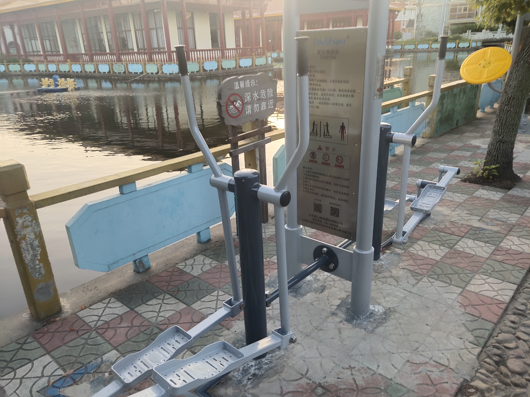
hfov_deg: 60.0
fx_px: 459
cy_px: 198
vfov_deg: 46.8
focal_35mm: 30
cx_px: 265
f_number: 1.79
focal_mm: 4.35
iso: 50
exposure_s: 1/1225
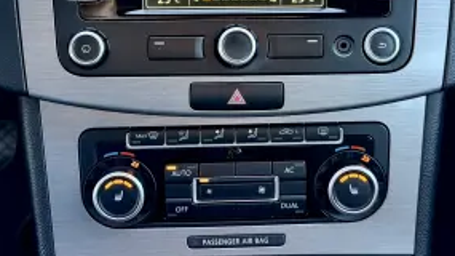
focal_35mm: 33
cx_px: 227
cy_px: 42
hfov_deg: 59.5
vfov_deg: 34.2
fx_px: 398
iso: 200
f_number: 1.78
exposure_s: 1/91
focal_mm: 6.76
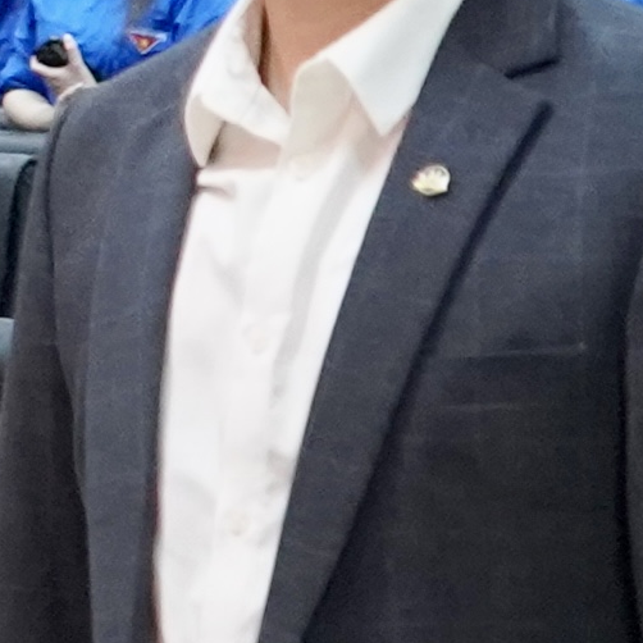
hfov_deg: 5.4
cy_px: -398
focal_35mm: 305
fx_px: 6410
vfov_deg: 5.7
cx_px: -1200
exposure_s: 1/160
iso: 3200
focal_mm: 30
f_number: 4
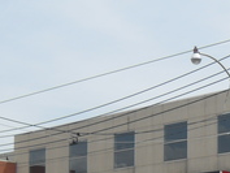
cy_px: 219
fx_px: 672
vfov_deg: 14.1
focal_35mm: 101
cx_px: 304
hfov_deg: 18.1
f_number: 7.1
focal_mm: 6
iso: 80
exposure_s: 1/350
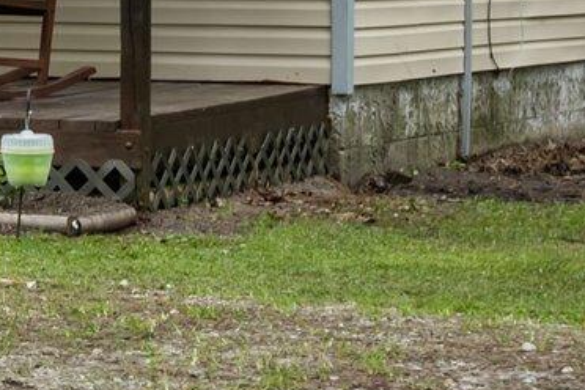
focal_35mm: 165
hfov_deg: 11.3
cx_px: -565
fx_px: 2681
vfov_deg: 8.1
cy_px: -252
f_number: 7.1
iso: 64
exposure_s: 1/80
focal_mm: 30
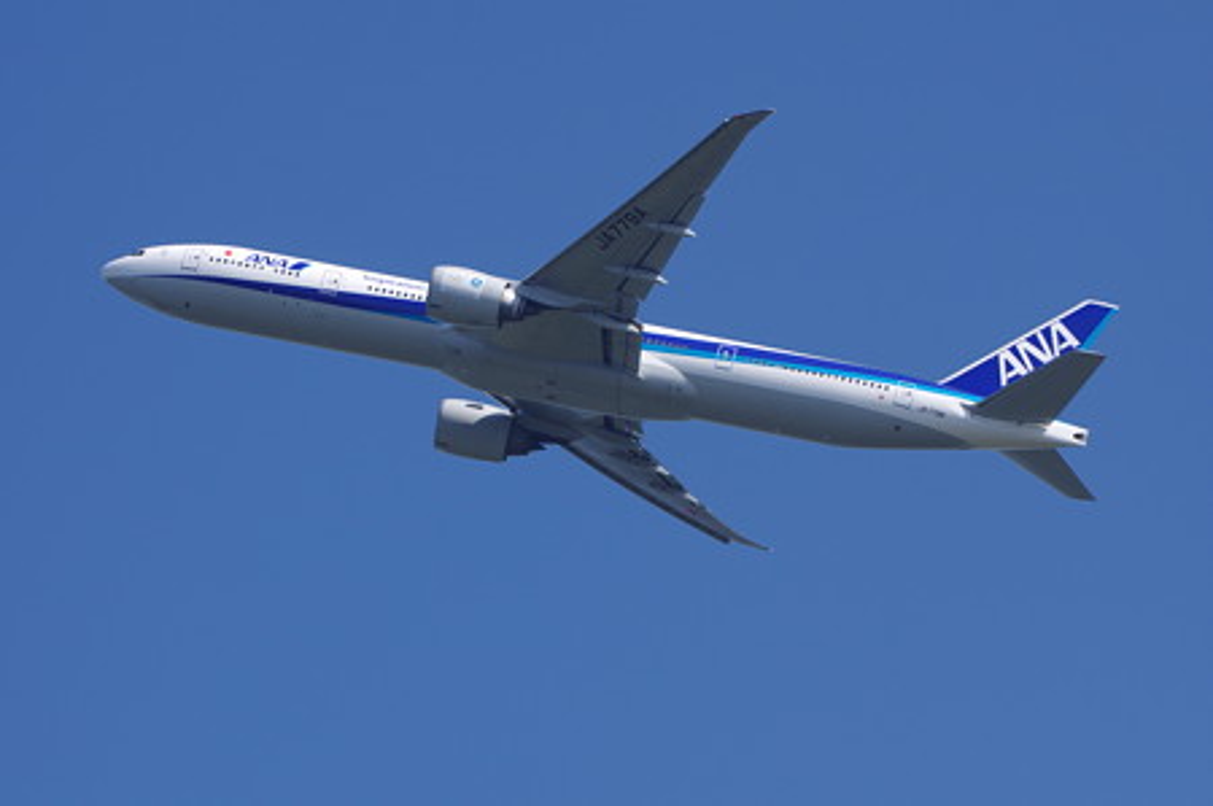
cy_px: 403
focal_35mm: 255
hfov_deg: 8.1
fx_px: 8583
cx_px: 606
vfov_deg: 5.4
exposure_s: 1/320
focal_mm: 170
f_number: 8
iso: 125
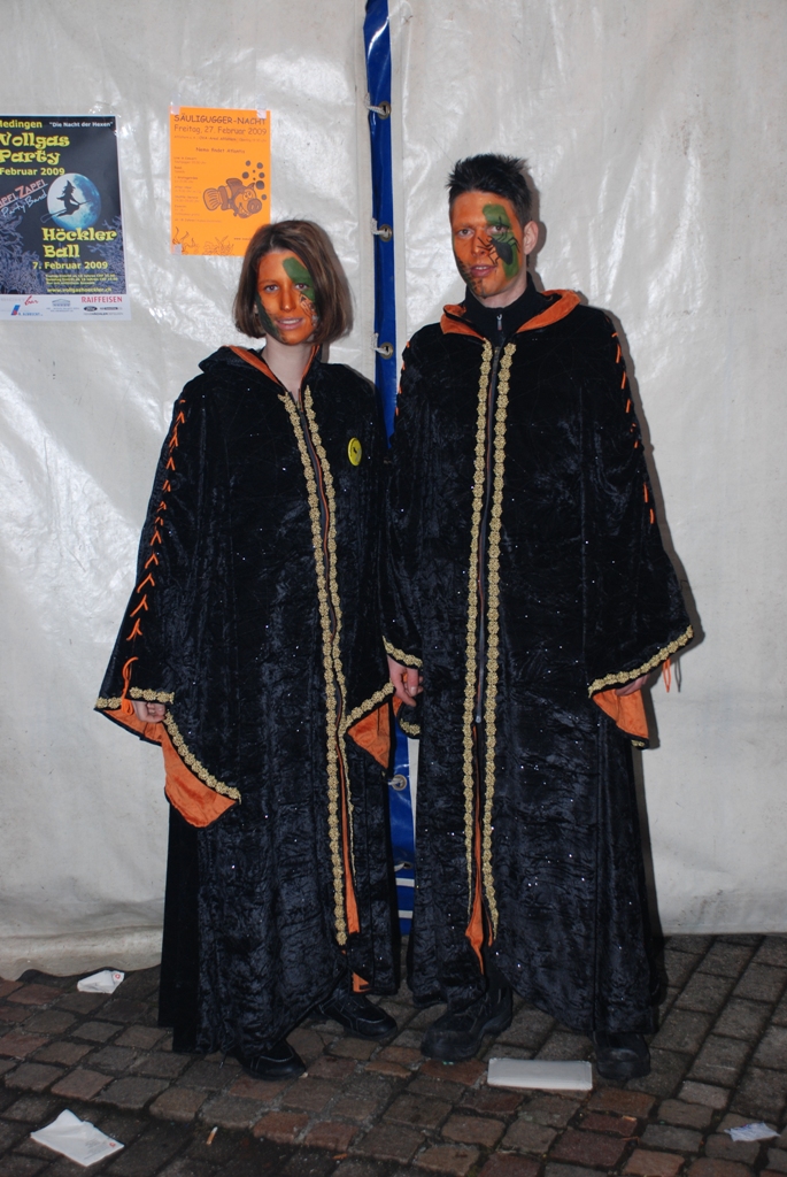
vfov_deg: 37.8
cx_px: 394
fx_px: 1717
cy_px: 588
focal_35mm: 52
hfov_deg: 25.8
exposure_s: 1/60
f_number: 4.5
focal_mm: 35
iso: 220
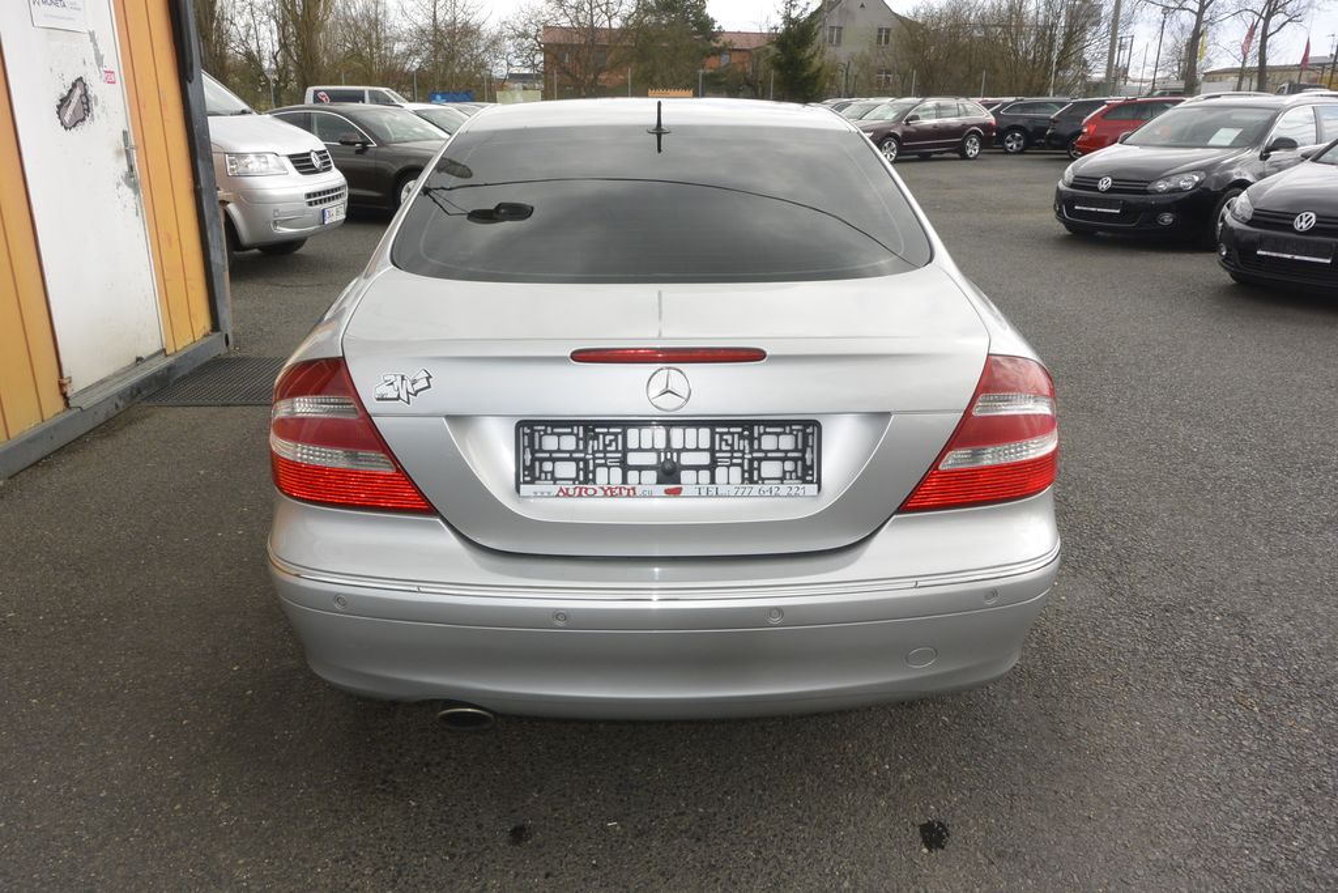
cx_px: 669
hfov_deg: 67.4
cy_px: 446
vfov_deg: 47.9
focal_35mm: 27
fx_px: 1004
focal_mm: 10
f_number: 7.1
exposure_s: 1/250
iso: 160
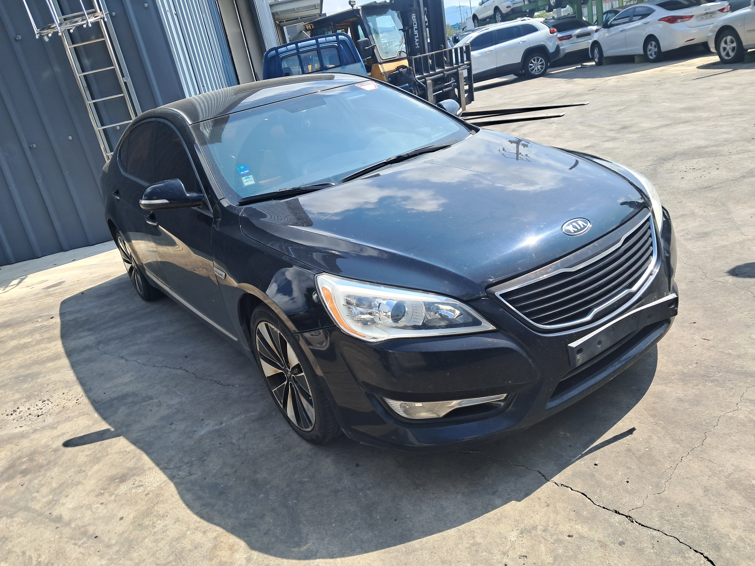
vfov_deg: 51.4
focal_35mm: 27
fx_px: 589
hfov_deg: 65.3
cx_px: 378
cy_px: 283
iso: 50
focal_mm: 4
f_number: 1.8
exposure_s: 1/412
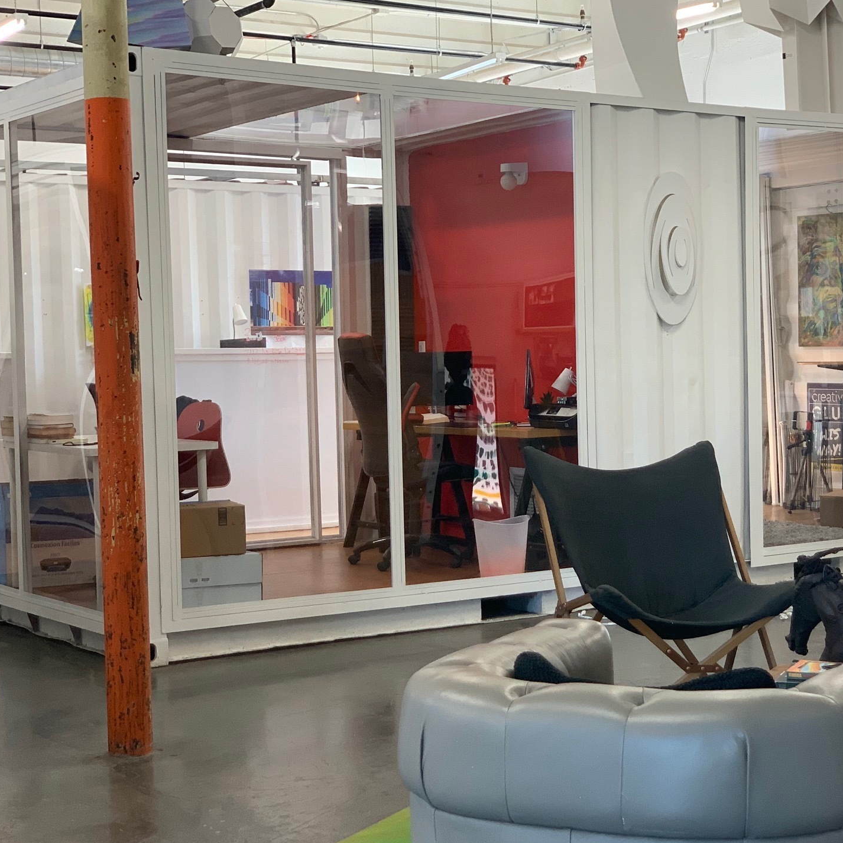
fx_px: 1791
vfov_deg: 26.5
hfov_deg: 26.3
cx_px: 571
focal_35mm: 65
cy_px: 437
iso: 80
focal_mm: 6
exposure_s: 1/60
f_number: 2.4
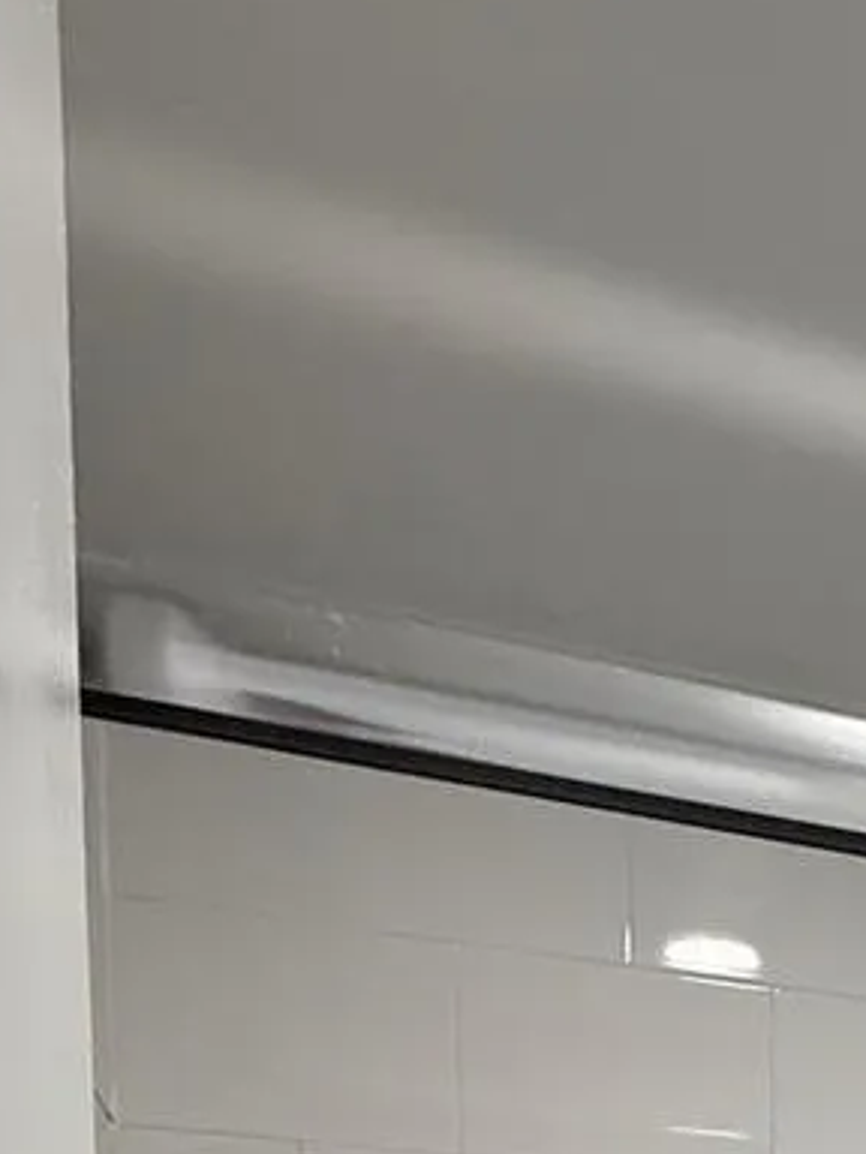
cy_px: 1734
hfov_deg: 22.9
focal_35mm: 56
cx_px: 1161
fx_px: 1868
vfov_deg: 25.6
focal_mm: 2.22
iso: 125
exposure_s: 1/120
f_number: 2.2
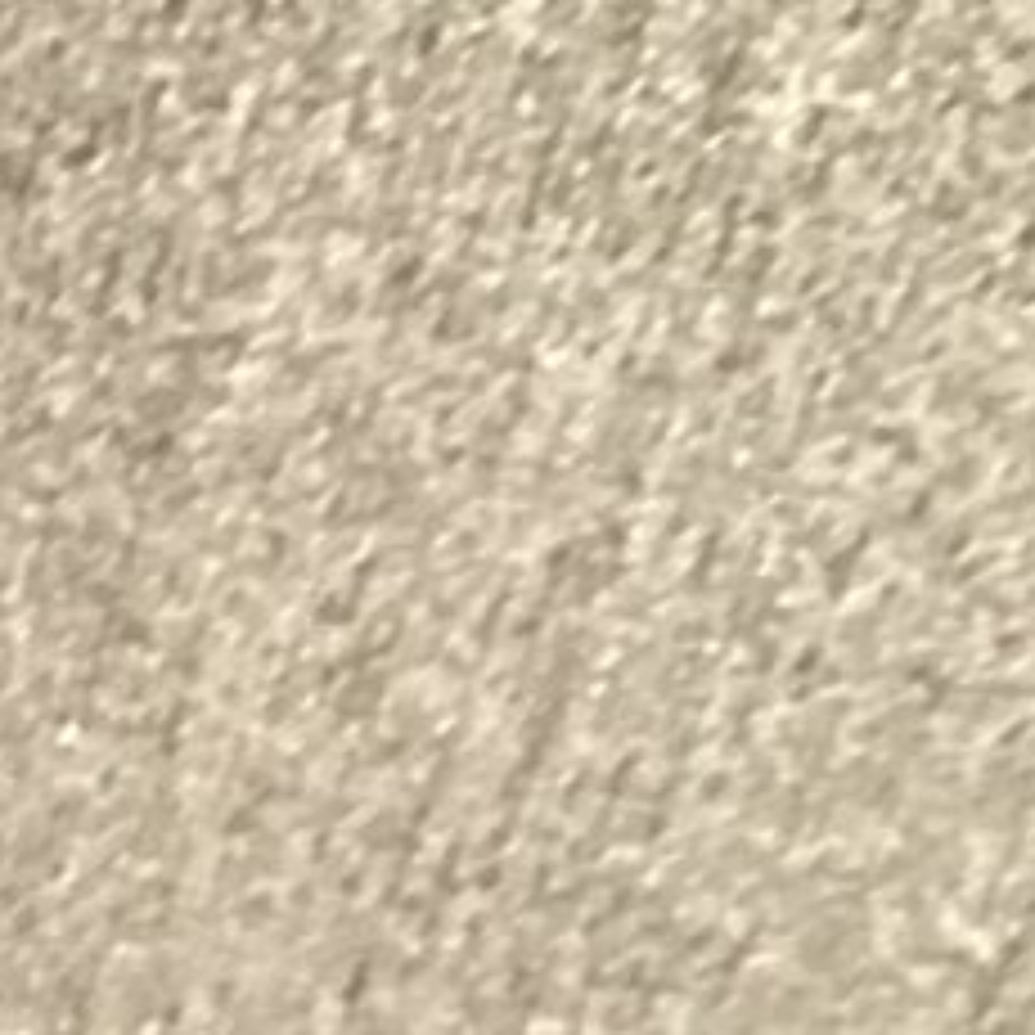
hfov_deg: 8.4
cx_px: -1942
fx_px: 6089
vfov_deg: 9.4
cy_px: 1618
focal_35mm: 180
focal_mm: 3.3
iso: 400
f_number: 2.4
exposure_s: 1/33
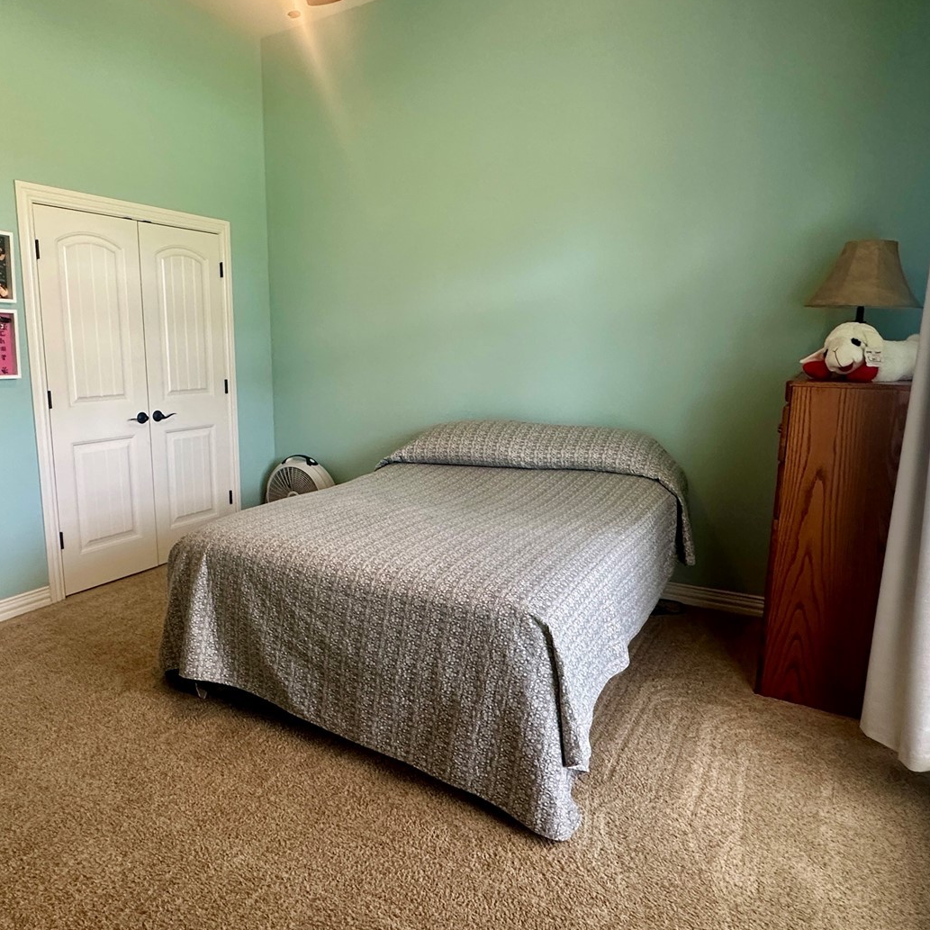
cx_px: 390
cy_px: 453
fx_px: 699
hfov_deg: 66.8
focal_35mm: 23
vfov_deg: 67.2
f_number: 2.2
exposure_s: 1/60
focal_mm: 2.22
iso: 250
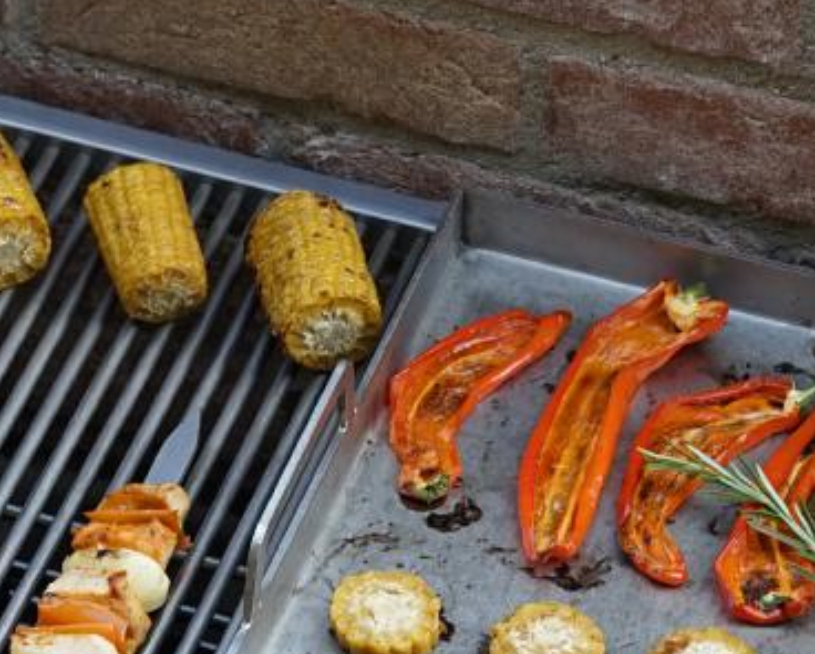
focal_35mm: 181
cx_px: 481
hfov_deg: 10.6
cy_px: 723
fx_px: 4381
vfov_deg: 8.5
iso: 320
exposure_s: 1/125
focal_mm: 37.1
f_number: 3.5
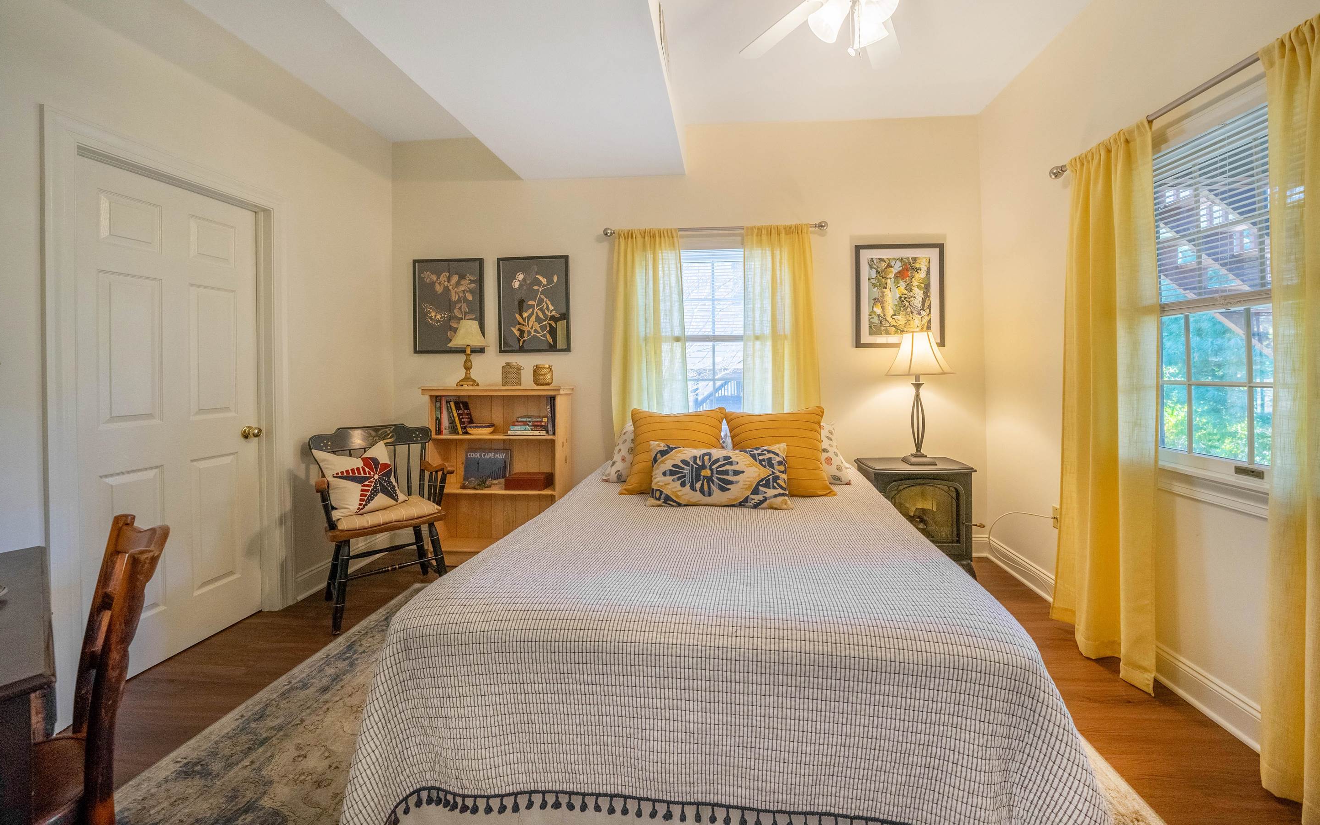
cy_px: 365
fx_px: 468
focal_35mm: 13
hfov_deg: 109.3
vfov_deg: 82.5
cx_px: 692
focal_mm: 12
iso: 1000
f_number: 6.3
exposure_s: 1/125
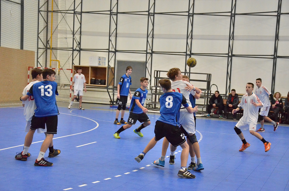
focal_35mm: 63
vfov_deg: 21.5
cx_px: 144
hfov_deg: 32.0
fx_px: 505
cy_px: 96
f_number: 4.8
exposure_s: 1/800
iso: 6400
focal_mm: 42
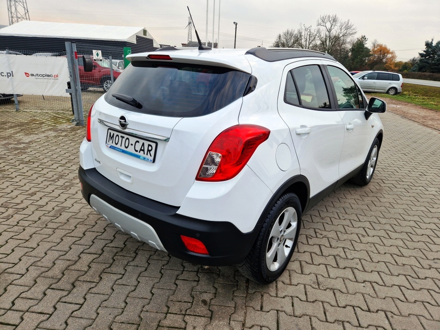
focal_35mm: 23
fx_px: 292
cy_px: 165
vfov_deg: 58.9
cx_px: 220
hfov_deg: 73.9
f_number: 1.8
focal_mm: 5.4
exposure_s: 1/180
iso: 50
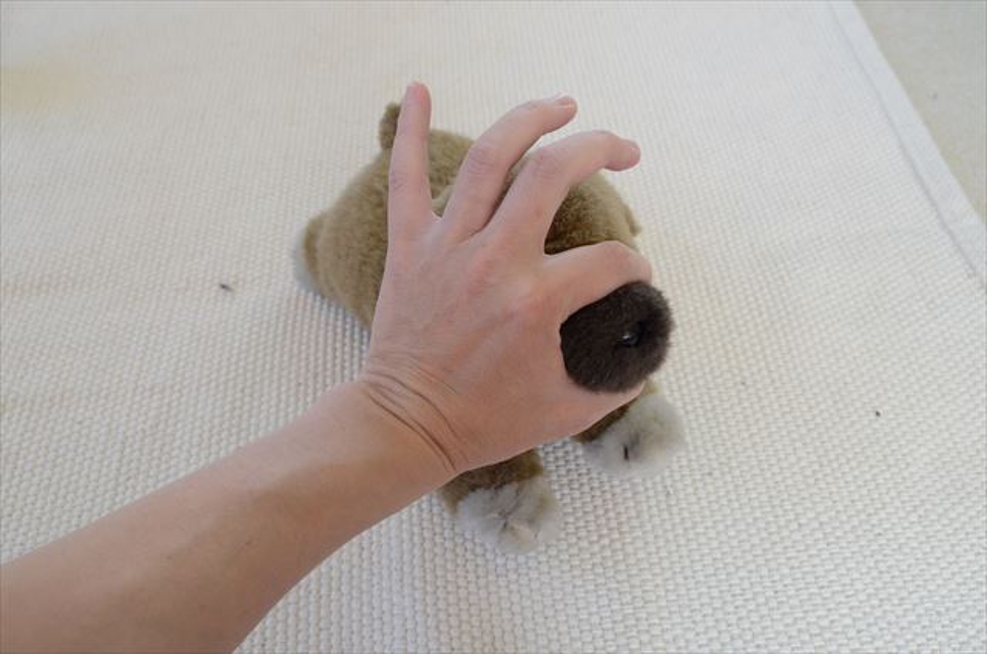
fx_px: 985
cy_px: 327
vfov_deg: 36.7
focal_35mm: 36
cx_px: 494
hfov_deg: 53.2
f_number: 7.1
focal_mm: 24
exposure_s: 1/200
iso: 3200
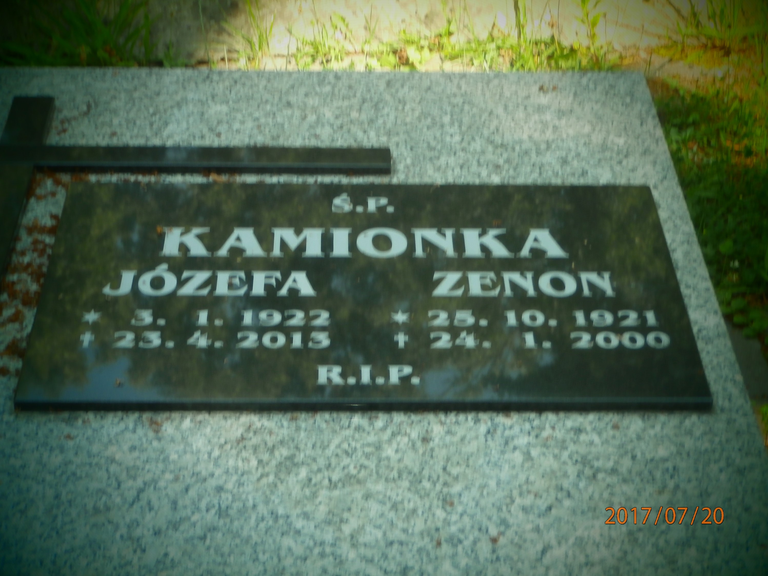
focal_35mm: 86
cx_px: 384
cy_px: 288
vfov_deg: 17.2
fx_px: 1908
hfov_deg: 22.8
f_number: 5
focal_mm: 15.16
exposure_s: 1/100
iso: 125
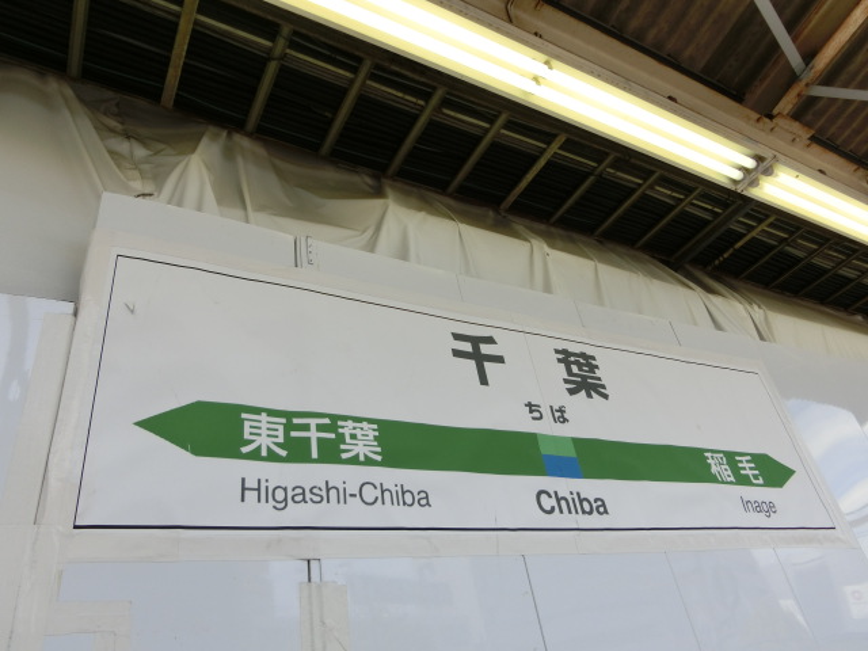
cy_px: 326
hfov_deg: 69.4
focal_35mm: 25
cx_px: 434
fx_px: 627
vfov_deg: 54.9
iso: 80
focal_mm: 4.5
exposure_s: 1/320
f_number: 3.5
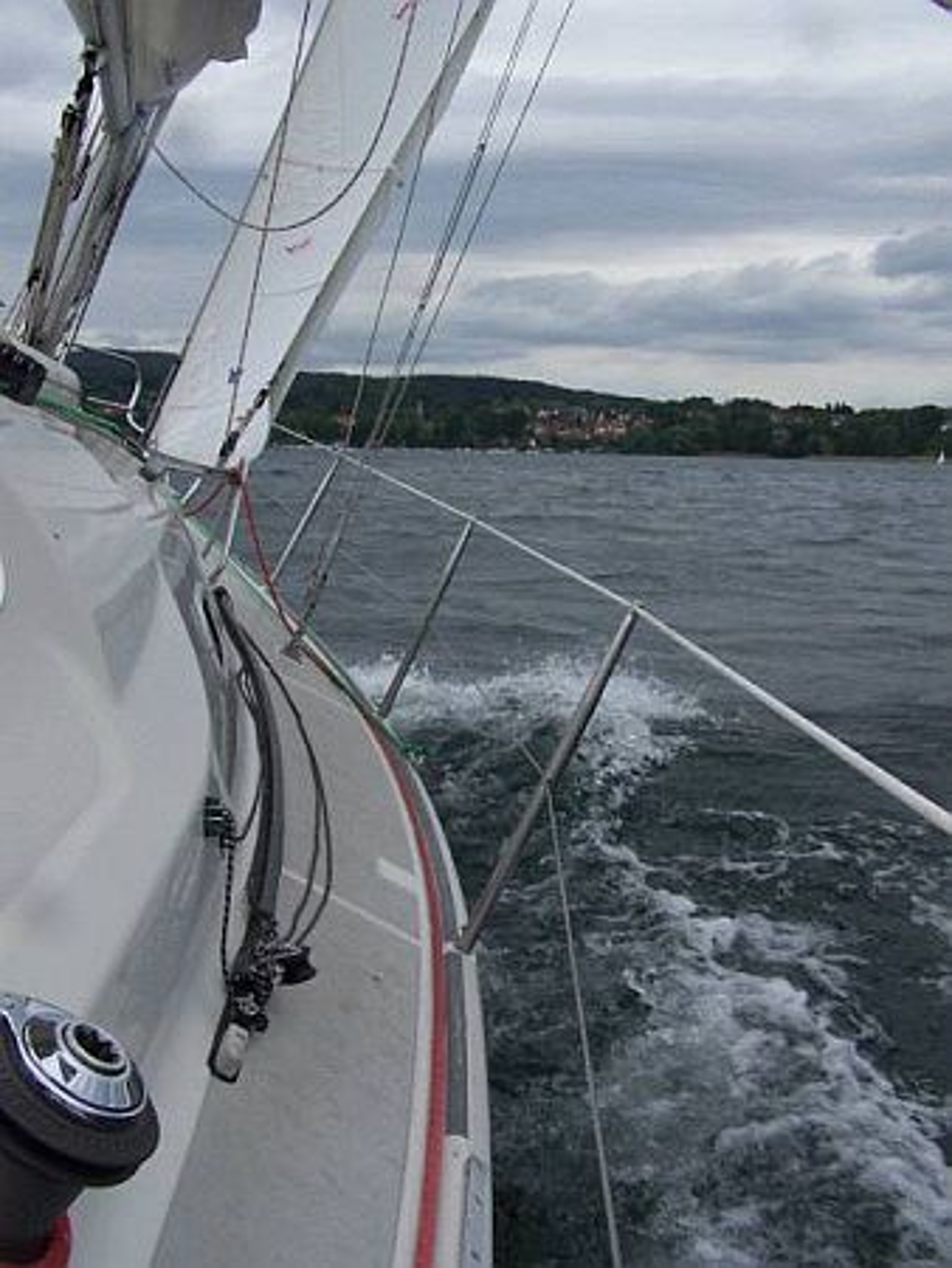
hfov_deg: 37.8
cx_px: 476
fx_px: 1392
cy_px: 634
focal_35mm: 38
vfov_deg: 49.0
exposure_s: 1/350
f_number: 5.6
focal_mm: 6.3
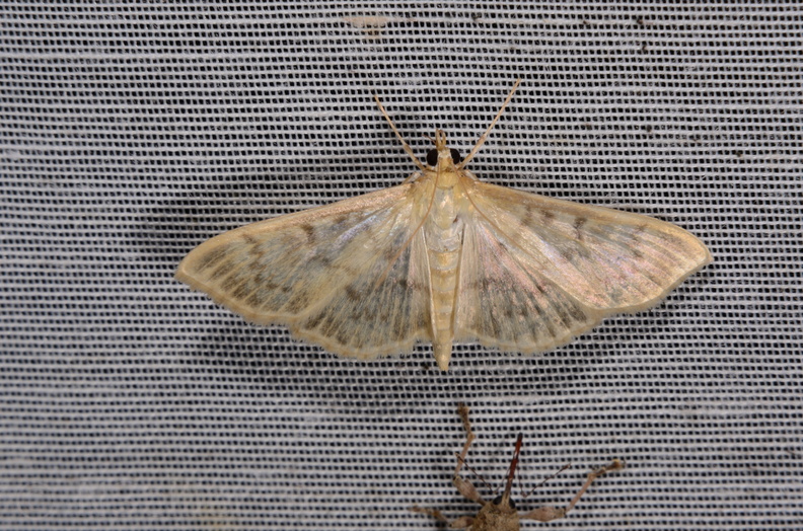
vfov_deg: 10.7
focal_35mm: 128
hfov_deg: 16.1
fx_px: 2837
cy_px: 266
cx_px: 402
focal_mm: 85
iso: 100
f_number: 25
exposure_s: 1/60
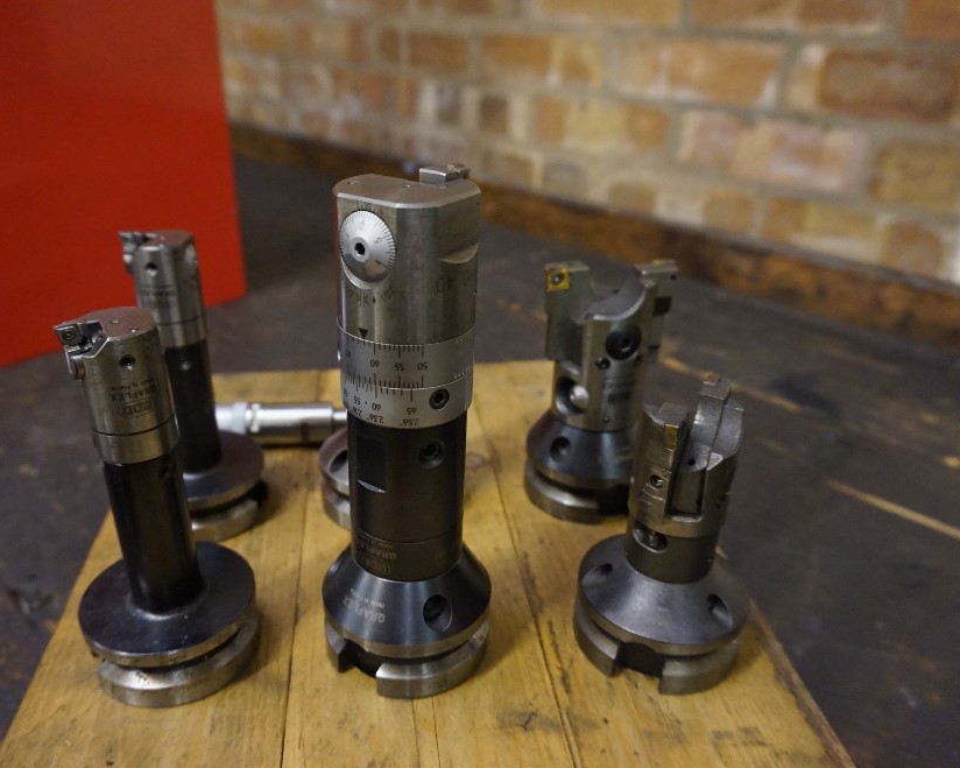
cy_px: 397
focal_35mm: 28
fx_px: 795
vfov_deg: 51.5
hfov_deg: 62.1
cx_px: 439
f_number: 3.5
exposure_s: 1/60
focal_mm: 16
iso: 3200
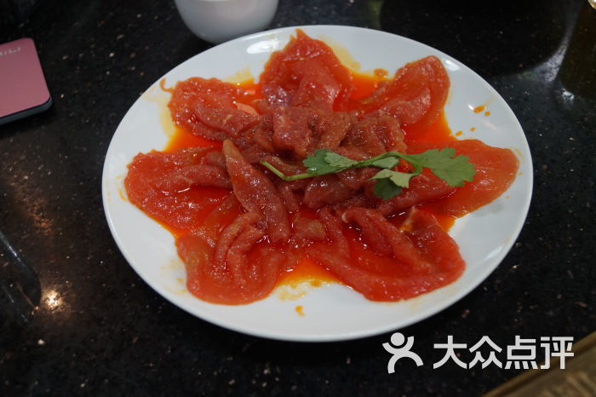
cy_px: 198
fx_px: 645
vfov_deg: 34.2
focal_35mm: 39
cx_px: 298
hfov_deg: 49.6
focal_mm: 26
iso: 800
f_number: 4.5
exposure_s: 1/60
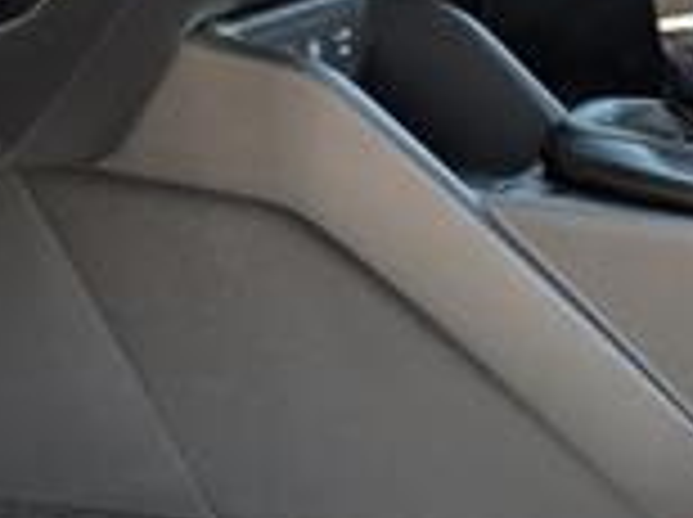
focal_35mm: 100
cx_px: 720
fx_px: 1999
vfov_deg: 14.4
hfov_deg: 19.0
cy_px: 586
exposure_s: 1/227
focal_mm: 6.9
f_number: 1.68
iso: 219
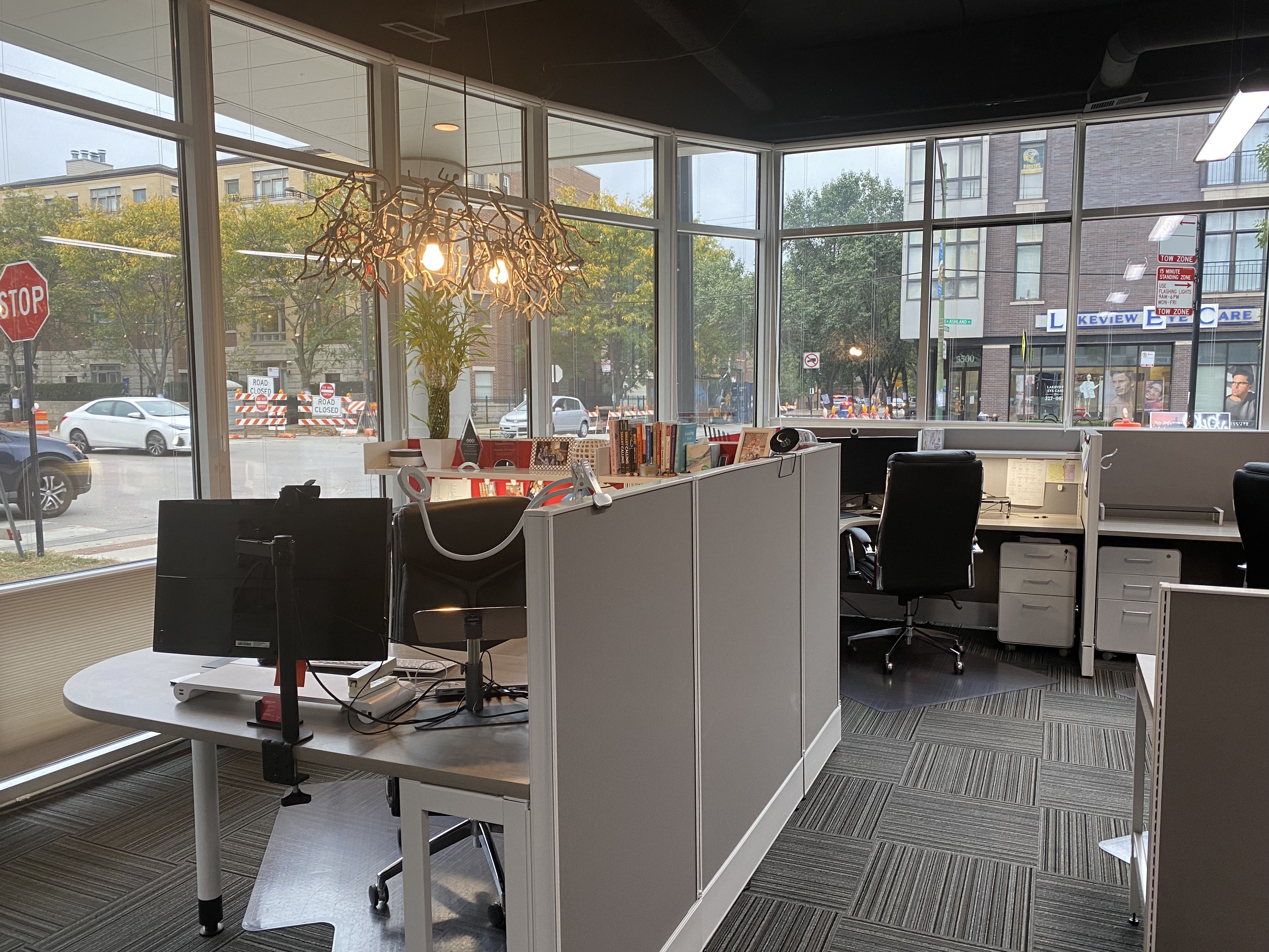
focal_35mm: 26
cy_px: 476
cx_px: 634
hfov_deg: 67.3
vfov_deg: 53.1
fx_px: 953
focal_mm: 4.25
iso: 100
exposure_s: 1/60
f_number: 1.8
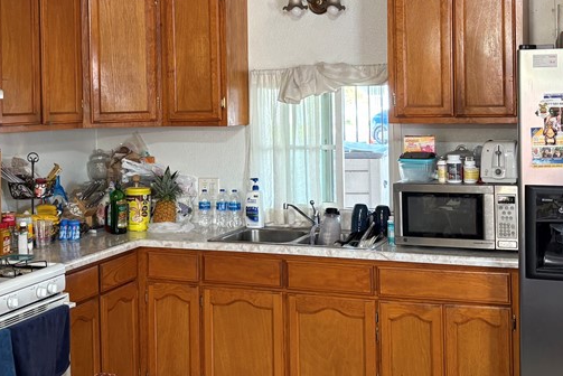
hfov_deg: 36.1
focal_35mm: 55
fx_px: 861
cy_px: 107
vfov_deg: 24.5
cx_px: 217
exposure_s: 1/60
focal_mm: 5.96
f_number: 1.6
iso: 200
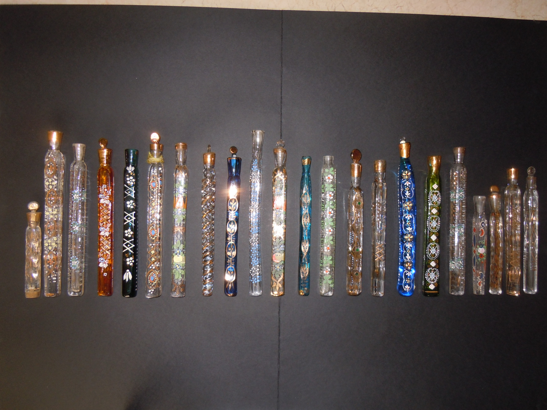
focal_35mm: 30
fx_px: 474
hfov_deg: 60.0
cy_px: 205
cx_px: 274
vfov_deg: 46.8
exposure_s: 1/30
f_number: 3.5
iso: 200
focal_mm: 5.4
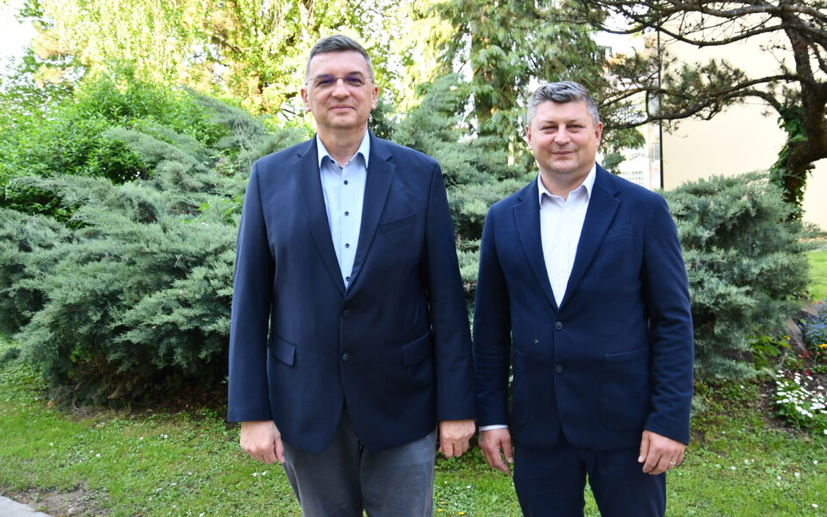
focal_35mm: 36
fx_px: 811
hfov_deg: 54.0
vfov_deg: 35.3
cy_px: 228
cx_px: 434
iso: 500
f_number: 3.5
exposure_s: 1/250
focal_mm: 22
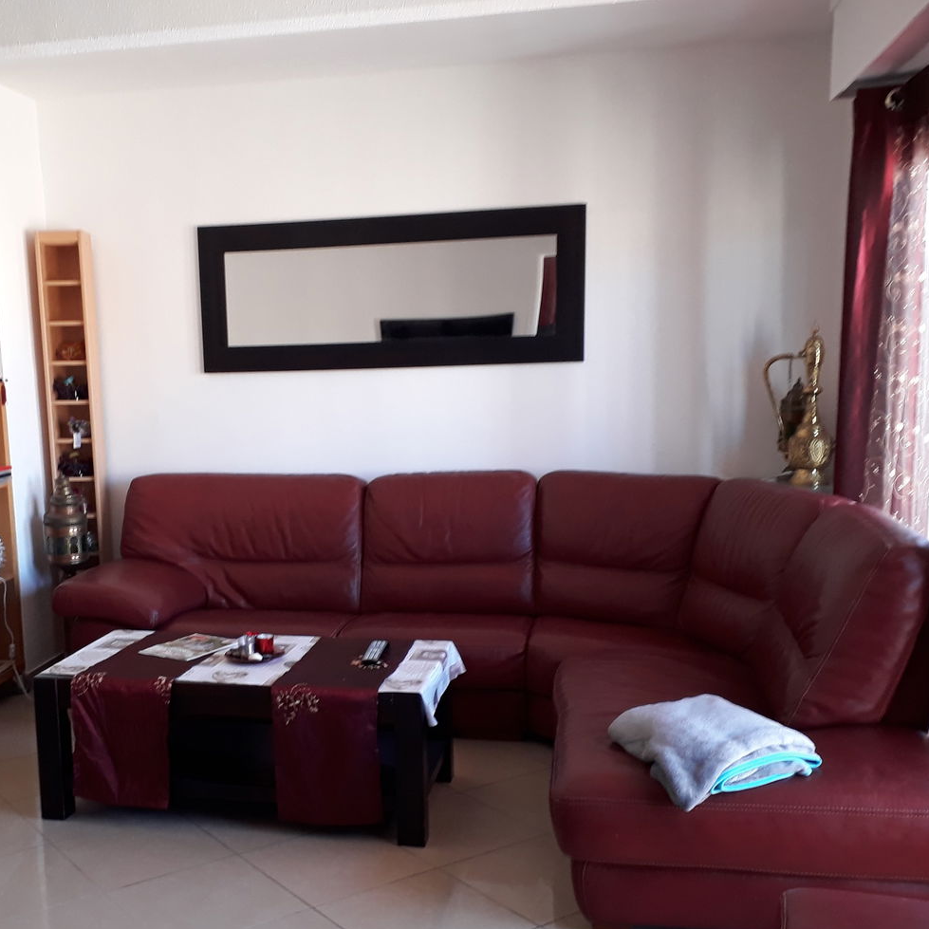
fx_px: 1184
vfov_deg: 42.6
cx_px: 301
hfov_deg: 42.2
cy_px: 561
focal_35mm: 39
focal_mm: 3.6
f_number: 1.9
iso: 100
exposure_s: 1/33
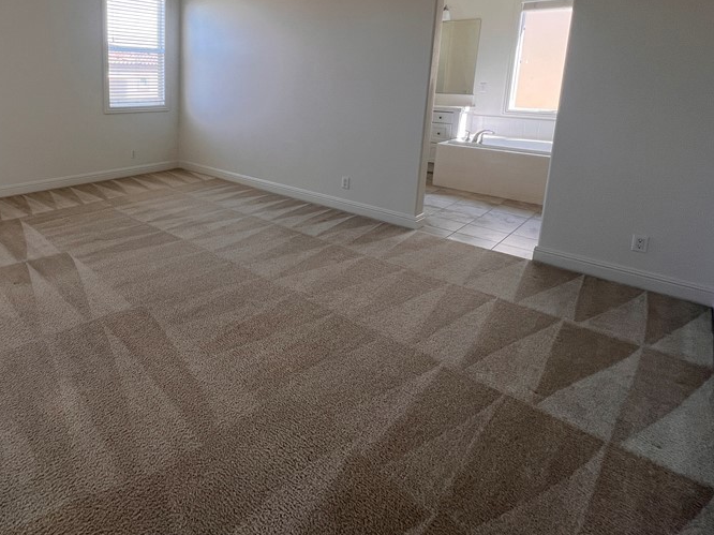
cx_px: 199
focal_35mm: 20
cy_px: 149
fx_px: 412
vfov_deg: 63.0
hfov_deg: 77.1
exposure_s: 1/120
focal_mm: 1.57
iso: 80
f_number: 1.8
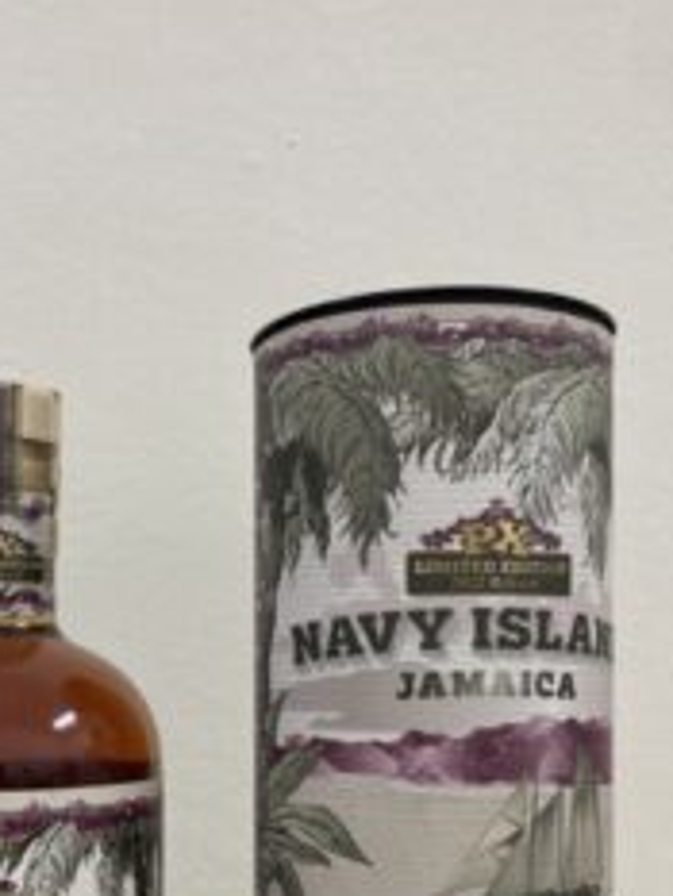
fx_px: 1243
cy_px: 673
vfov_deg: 38.6
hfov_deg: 30.1
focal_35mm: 48
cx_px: 231
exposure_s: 1/50
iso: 80
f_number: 1.8
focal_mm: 3.99
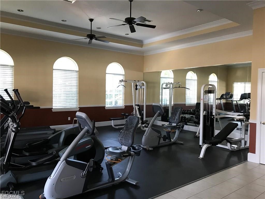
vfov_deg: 49.7
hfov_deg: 63.4
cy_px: 100
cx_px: 132
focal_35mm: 28
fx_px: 214
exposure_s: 1/30
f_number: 1.8
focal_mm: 3.99
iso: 40
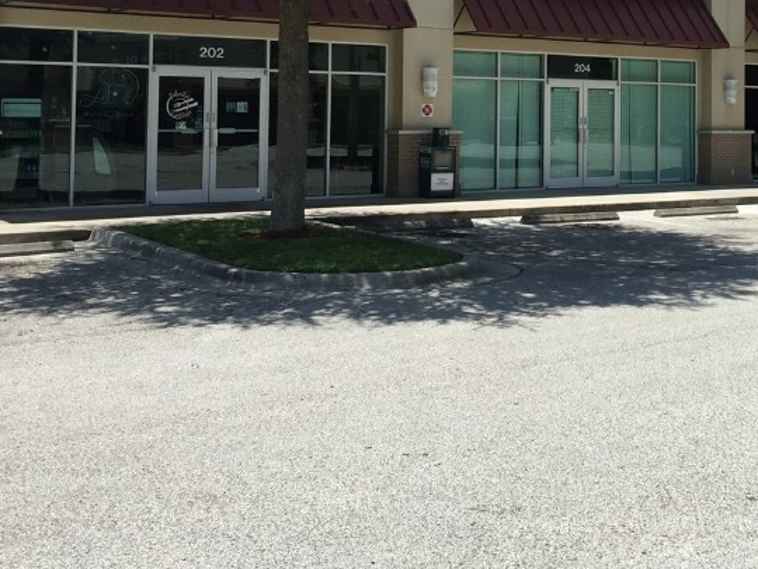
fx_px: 1204
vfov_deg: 26.0
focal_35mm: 55
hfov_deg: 33.8
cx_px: 615
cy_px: 93
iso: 32
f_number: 2.2
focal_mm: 4.15
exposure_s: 1/1647
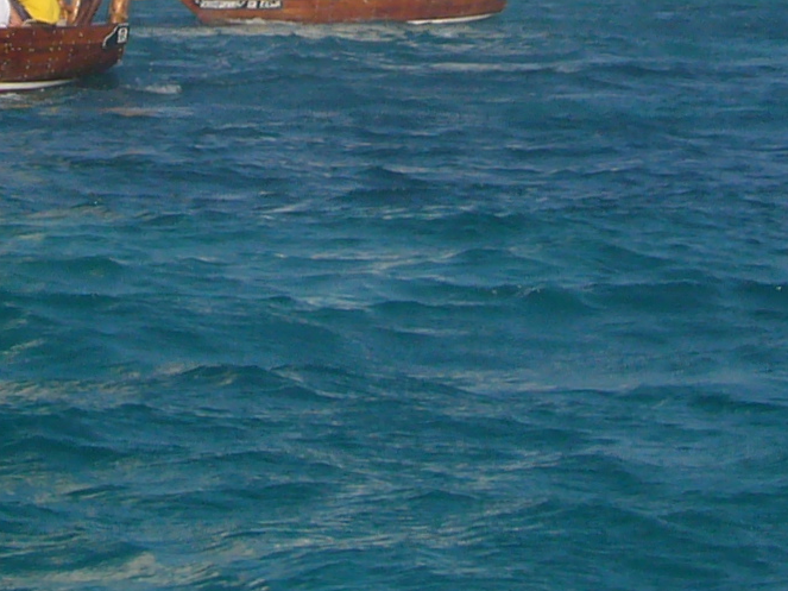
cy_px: -291
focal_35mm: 175
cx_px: 362
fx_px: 3983
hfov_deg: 11.3
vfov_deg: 8.3
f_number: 7.1
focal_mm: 6.9
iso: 80
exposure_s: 1/400
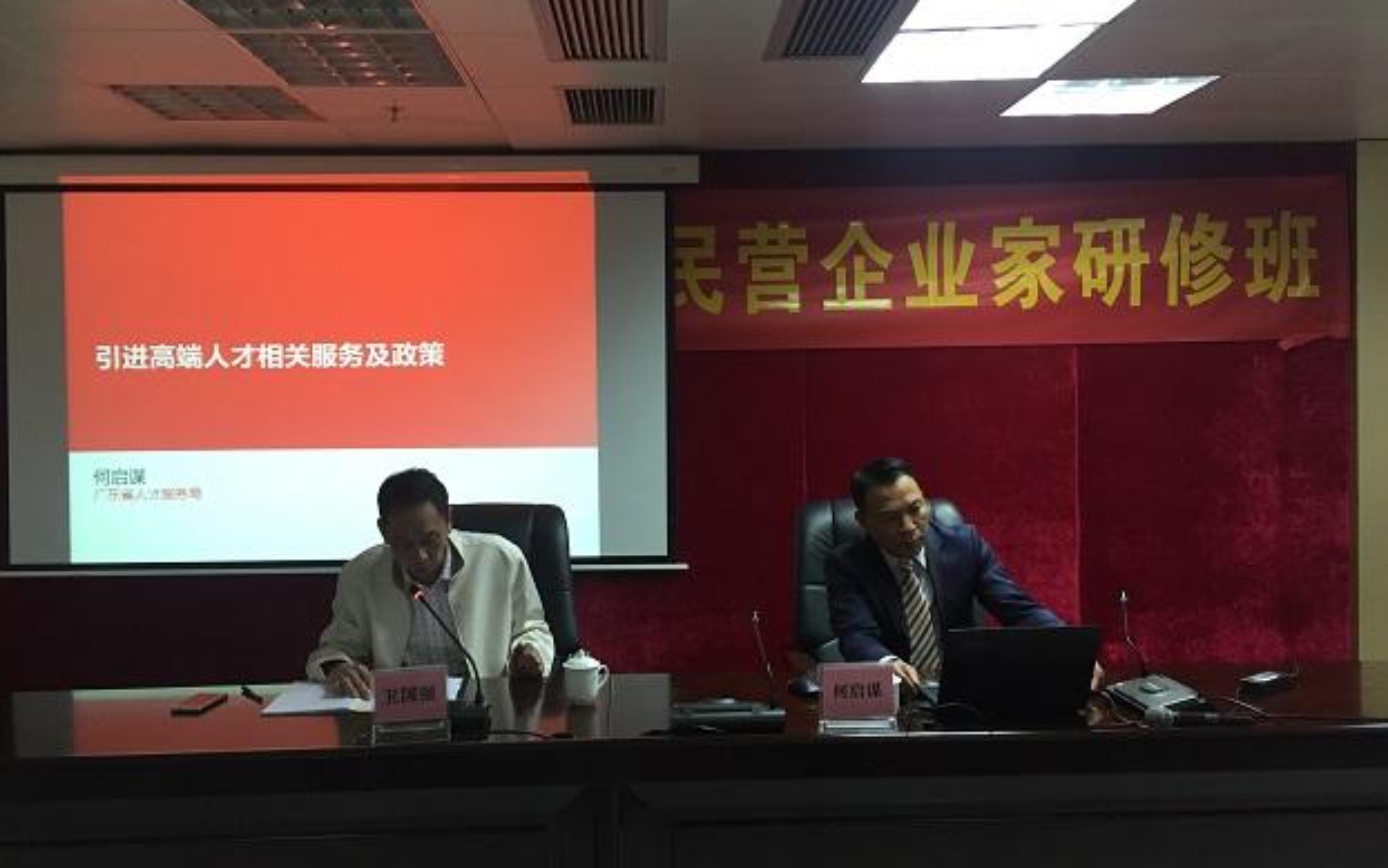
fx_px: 1211
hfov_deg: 59.6
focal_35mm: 32
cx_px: 672
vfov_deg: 39.4
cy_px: 393
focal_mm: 4.15
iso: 160
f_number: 2.2
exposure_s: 1/33
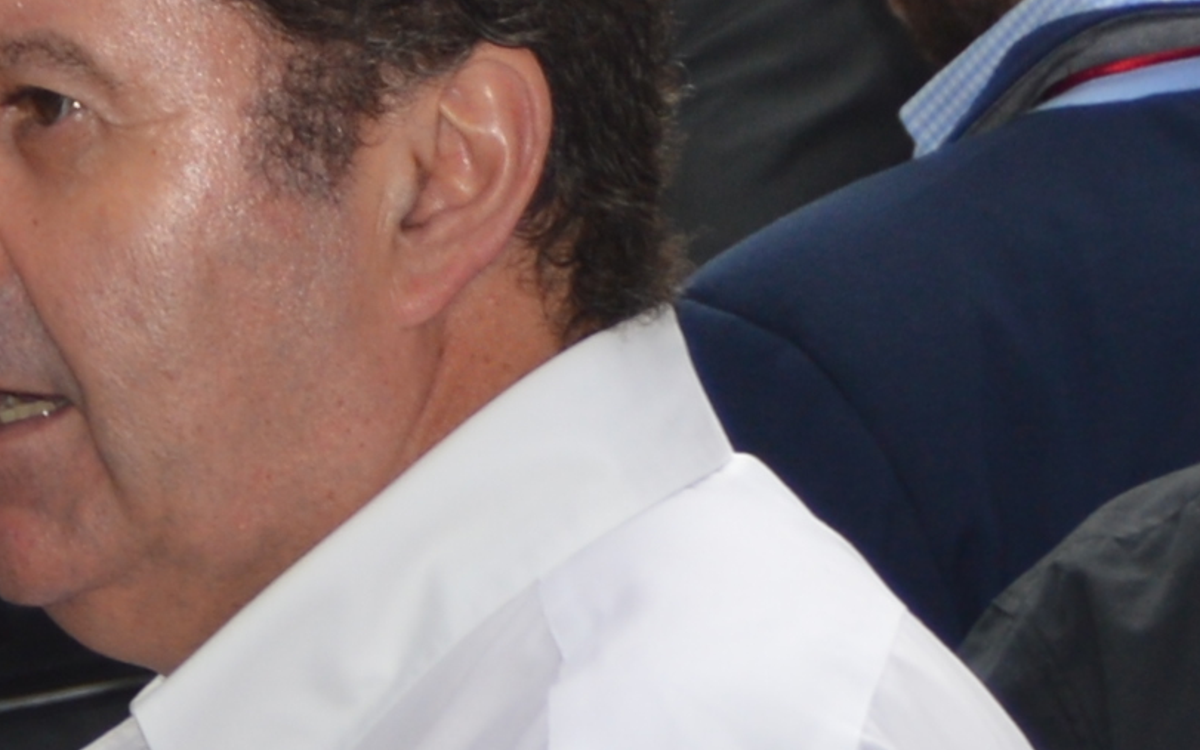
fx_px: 12977
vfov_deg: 3.3
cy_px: -1225
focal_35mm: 397
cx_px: -914
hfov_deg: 5.2
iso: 125
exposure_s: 1/200
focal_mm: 35
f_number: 4.5
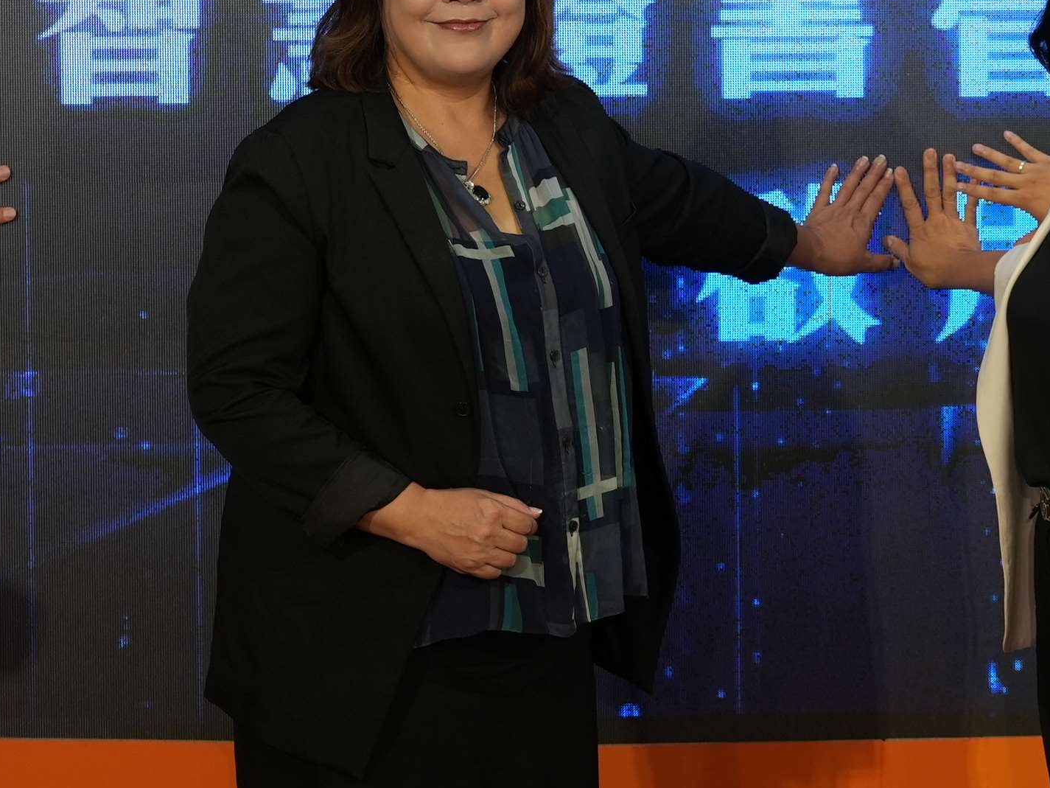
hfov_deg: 11.5
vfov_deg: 8.7
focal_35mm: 171
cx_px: 886
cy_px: 261
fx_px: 5187
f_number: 4
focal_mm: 55
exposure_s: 1/60
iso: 320
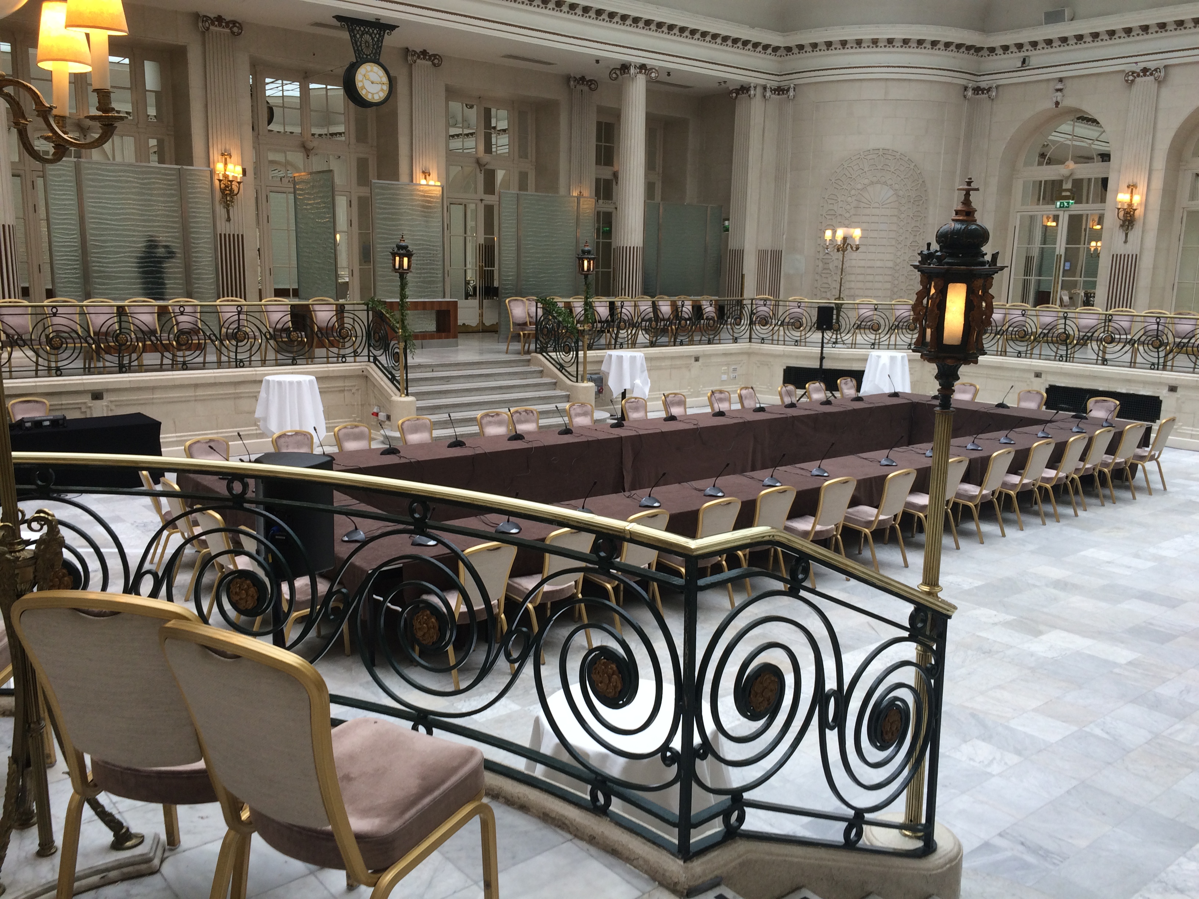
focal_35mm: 29
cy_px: 450
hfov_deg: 61.7
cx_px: 600
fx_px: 1004
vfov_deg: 48.2
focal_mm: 4.15
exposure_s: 1/50
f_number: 2.2
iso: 40
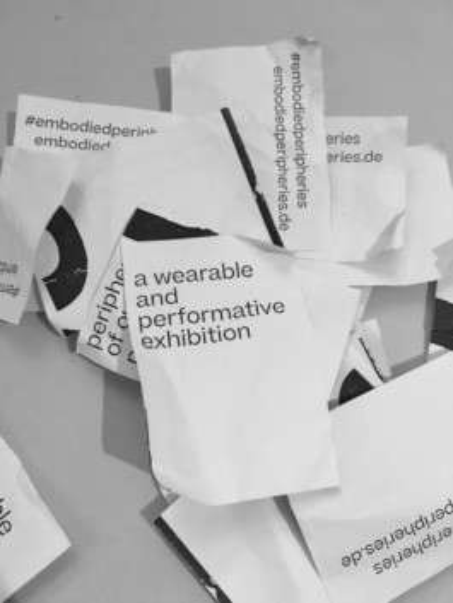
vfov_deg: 61.6
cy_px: 302
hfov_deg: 48.3
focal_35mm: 29
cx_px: 226
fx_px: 506
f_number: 2.2
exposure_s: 1/33
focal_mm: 4.15
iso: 64
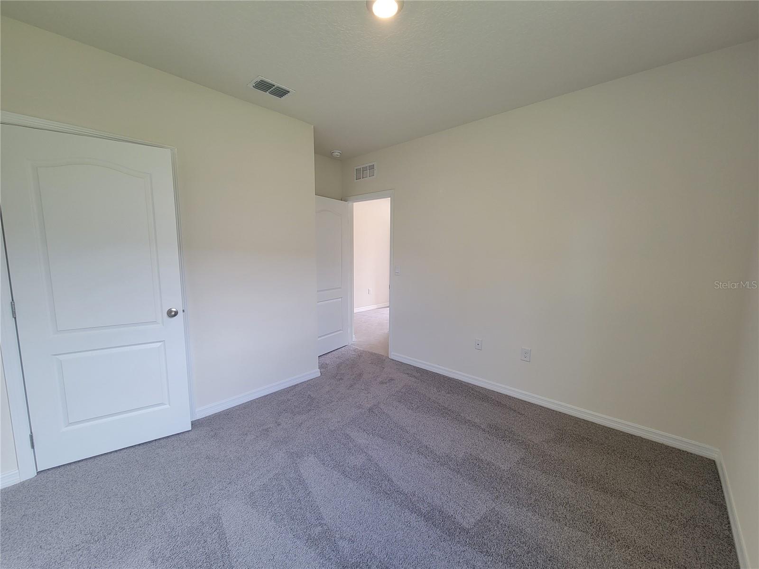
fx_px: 285
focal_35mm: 13
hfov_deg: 106.2
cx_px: 380
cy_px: 284
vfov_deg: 89.9
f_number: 2.2
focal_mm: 2.2
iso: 80
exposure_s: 1/60
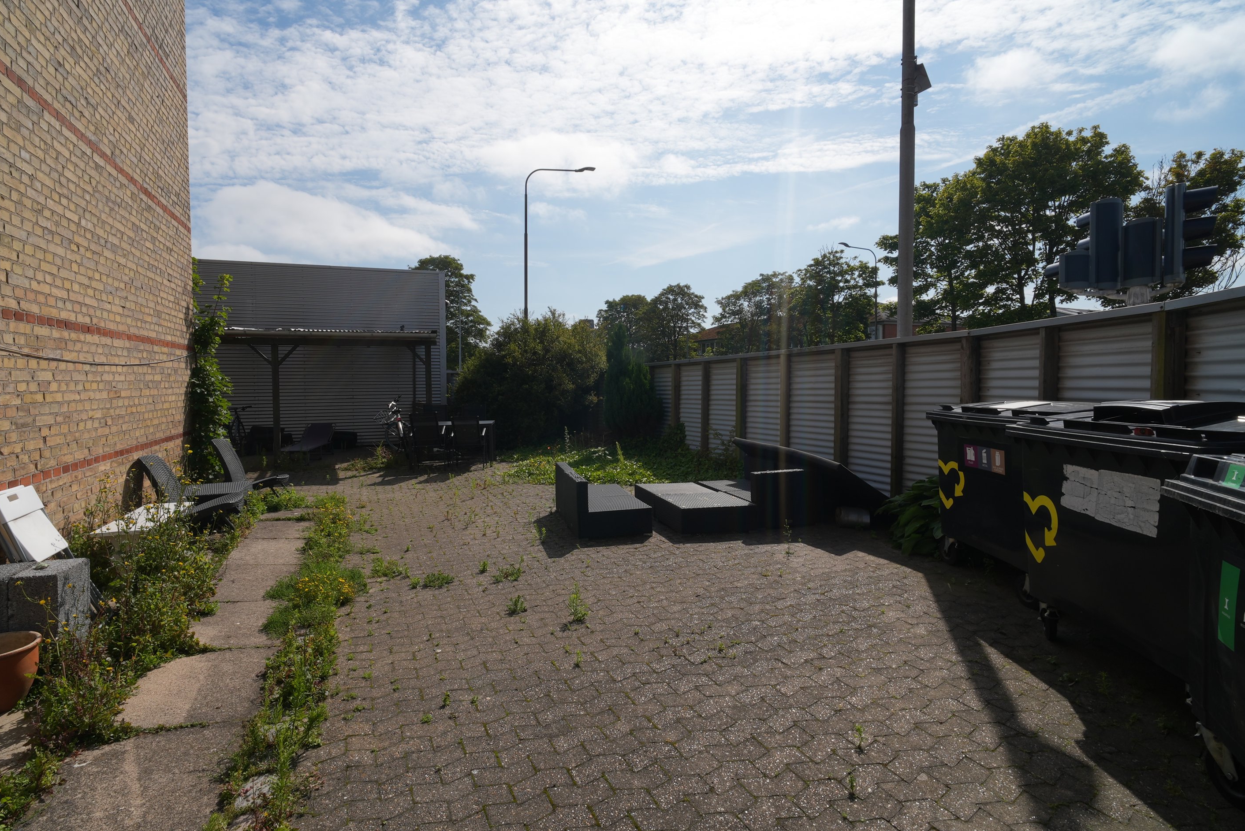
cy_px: 406
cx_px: 586
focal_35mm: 17
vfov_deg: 70.5
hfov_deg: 93.1
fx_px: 588
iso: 80
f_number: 20
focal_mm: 16
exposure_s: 1/50
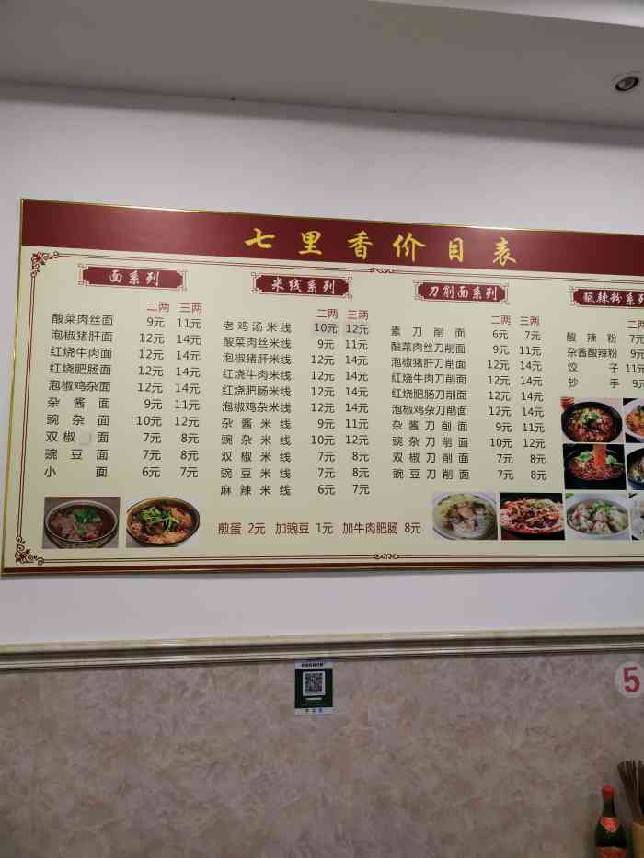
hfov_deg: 51.4
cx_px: 322
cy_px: 429
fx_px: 670
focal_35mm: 27
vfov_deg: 65.3
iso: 320
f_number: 1.8
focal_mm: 5.58
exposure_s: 1/100
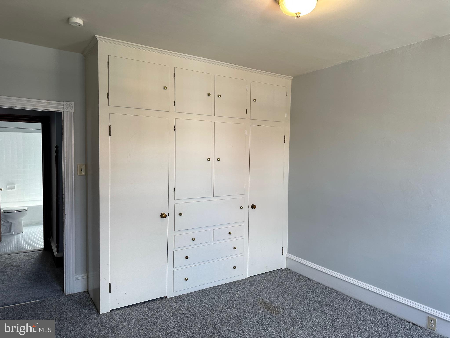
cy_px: 169
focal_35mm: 24
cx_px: 225
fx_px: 312
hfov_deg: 71.6
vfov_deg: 56.8
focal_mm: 6.86
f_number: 1.78
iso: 125
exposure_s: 1/120
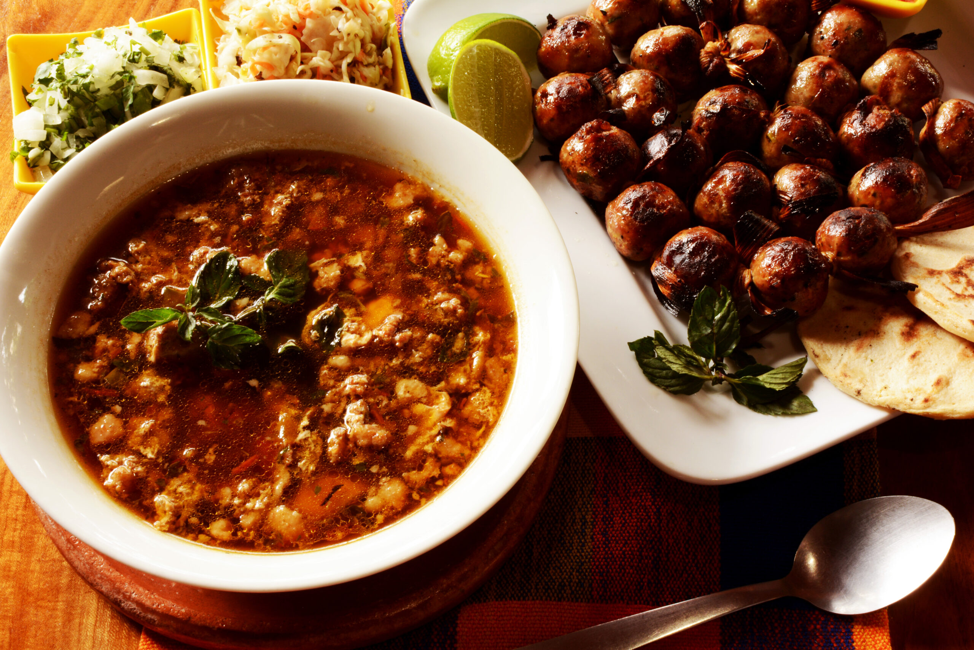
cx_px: 487
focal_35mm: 52
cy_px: 325
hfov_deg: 37.8
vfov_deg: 25.8
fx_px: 1420
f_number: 22
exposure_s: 1/2
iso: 200
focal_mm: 35
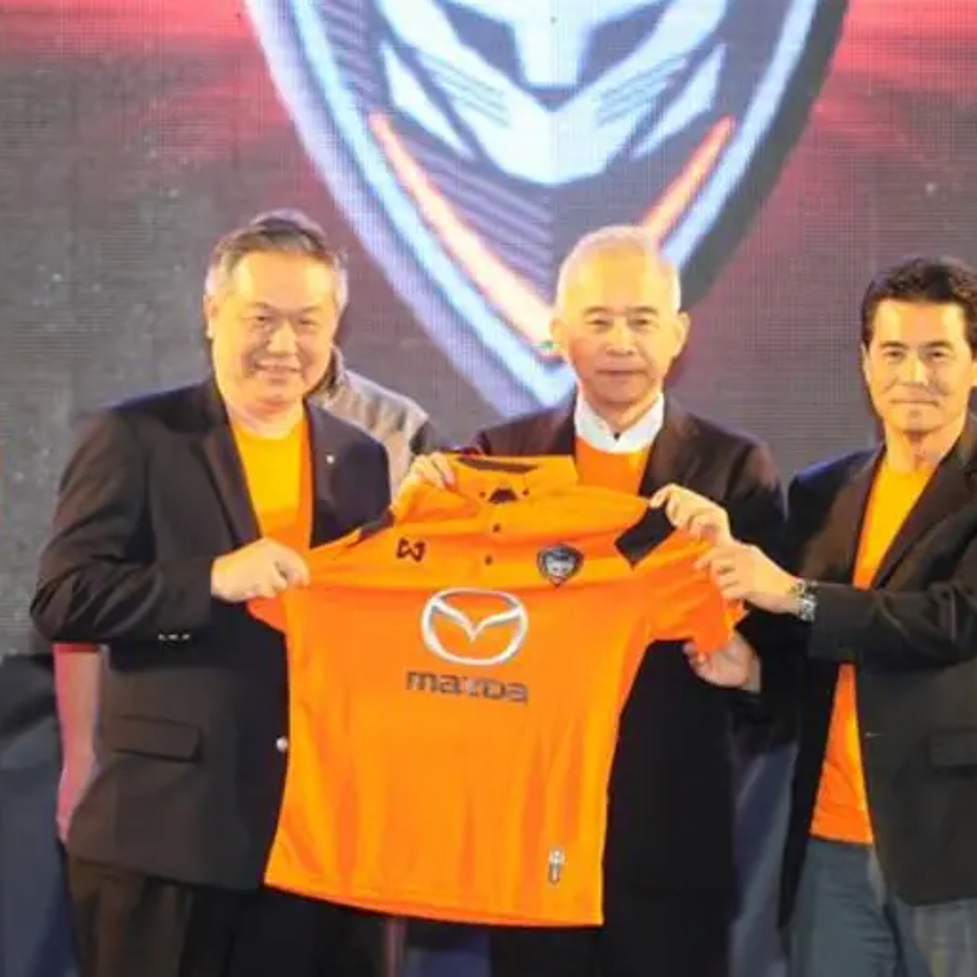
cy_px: 489
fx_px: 8323
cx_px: 557
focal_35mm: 261
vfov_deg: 6.7
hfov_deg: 6.7
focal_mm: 135
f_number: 4
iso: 1000
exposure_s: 1/80
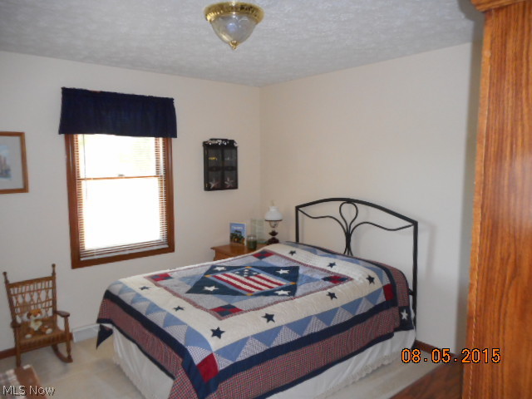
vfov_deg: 54.9
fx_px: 384
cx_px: 266
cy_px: 200
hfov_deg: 69.4
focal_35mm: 25
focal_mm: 4.5
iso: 360
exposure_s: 1/25
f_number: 3.7
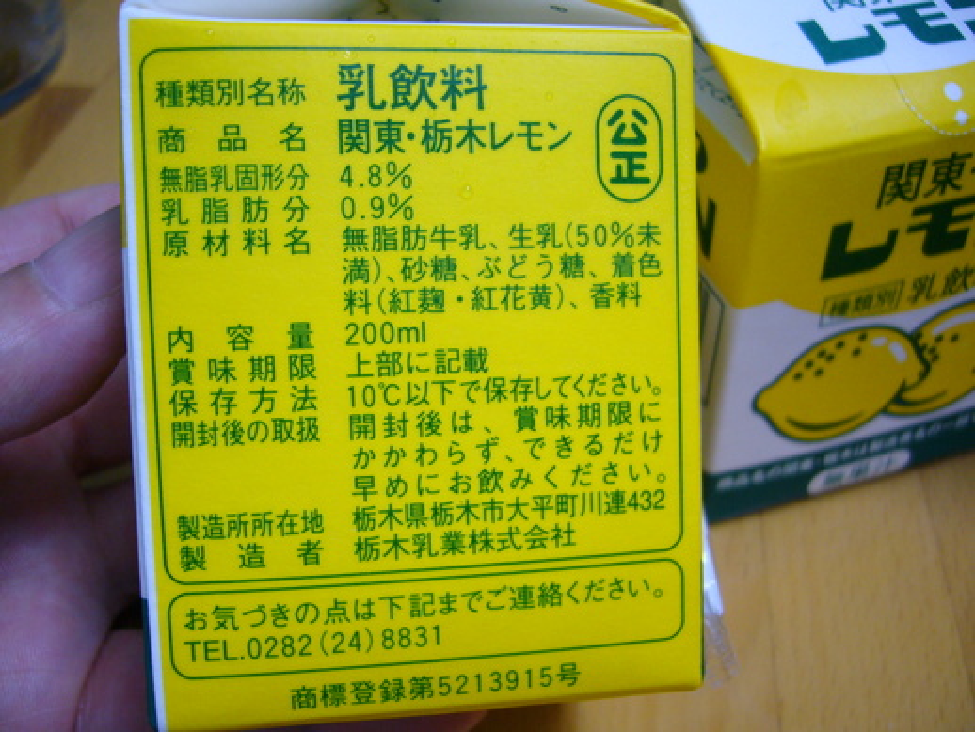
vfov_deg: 40.7
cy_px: 366
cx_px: 488
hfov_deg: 52.6
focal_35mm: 35
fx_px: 986
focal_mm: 5.8
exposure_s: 1/15
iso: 125
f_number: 2.8
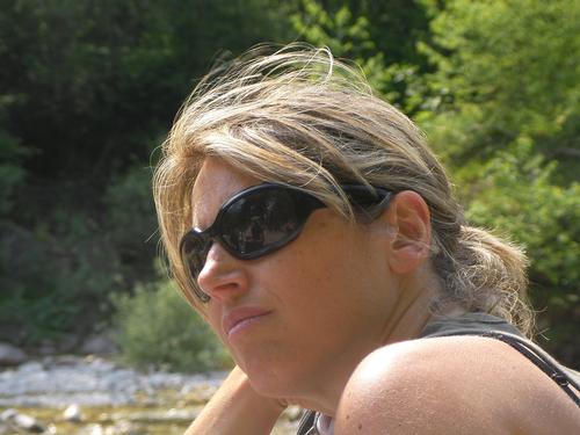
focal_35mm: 154
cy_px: 218
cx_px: 290
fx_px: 2580
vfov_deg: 9.6
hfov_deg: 12.8
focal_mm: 25.5
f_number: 4.4
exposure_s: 1/236
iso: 50
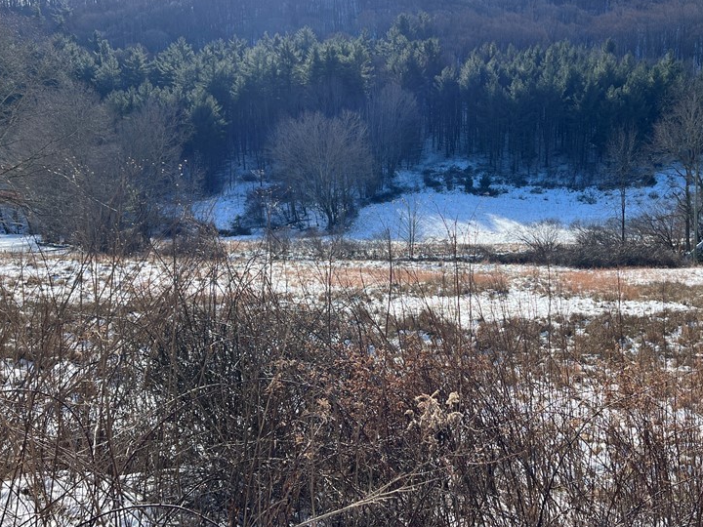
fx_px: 751
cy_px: 273
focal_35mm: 37
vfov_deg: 38.7
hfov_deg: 49.8
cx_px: 429
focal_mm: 5.7
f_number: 1.5
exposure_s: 1/2083
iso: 50
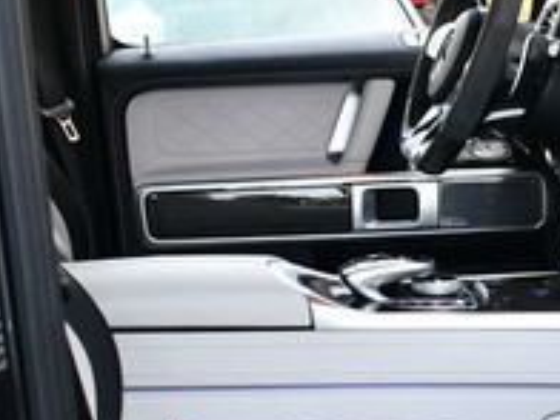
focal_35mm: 113
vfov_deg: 13.1
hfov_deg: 17.1
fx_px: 1828
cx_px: 526
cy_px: 314
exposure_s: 1/250
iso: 450
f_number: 3.5
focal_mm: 18
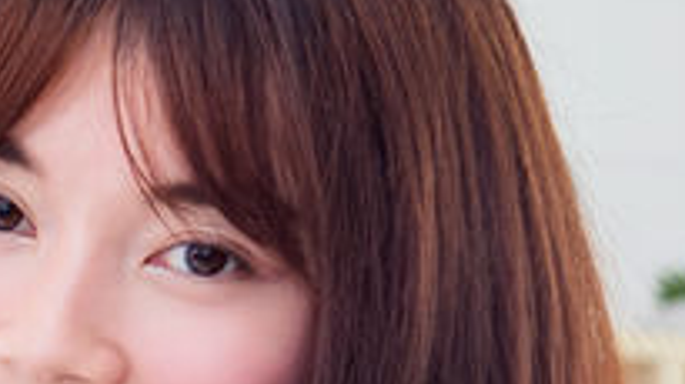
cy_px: 559
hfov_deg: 7.0
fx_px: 5500
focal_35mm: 303
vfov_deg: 4.0
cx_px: -366
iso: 320
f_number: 4.5
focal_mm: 70
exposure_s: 1/200
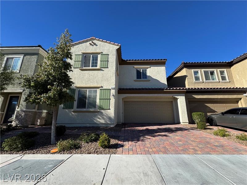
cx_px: 124
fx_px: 100
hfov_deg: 102.1
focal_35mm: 14
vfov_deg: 85.7
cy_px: 92
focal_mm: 2.22
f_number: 2.2
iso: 40
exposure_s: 1/1217
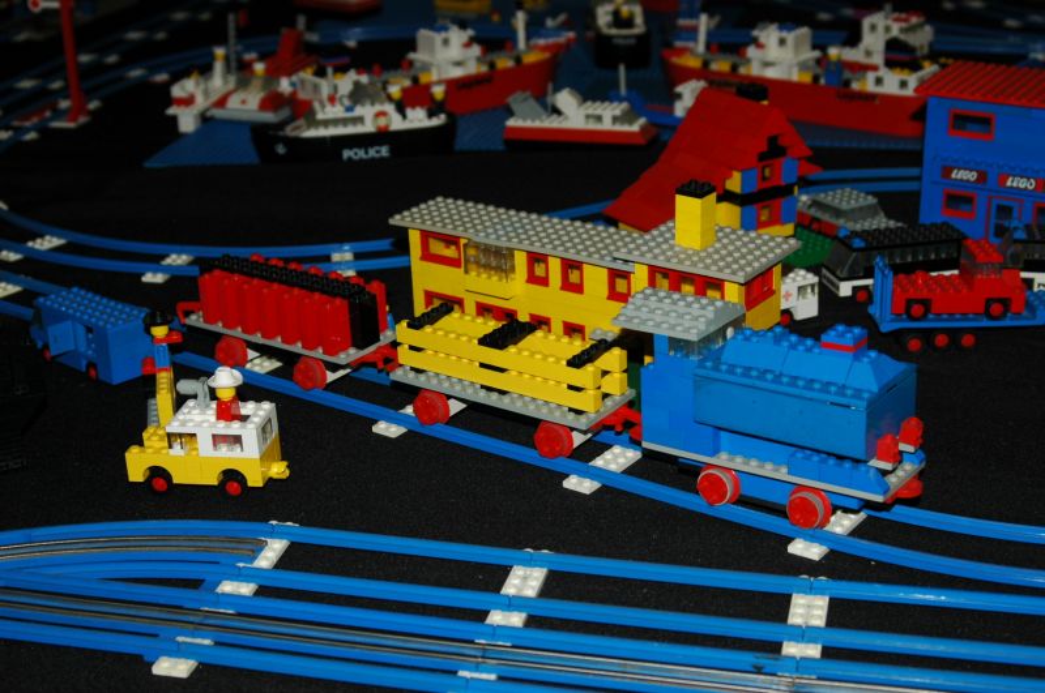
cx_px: 522
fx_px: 1652
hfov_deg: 35.1
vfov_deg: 23.7
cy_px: 346
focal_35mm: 57
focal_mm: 38
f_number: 5.6
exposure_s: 1/125
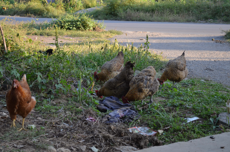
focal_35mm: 83
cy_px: 72
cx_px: 109
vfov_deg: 16.4
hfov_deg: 24.5
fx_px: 529
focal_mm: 52
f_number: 5.6
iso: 200
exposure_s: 1/100
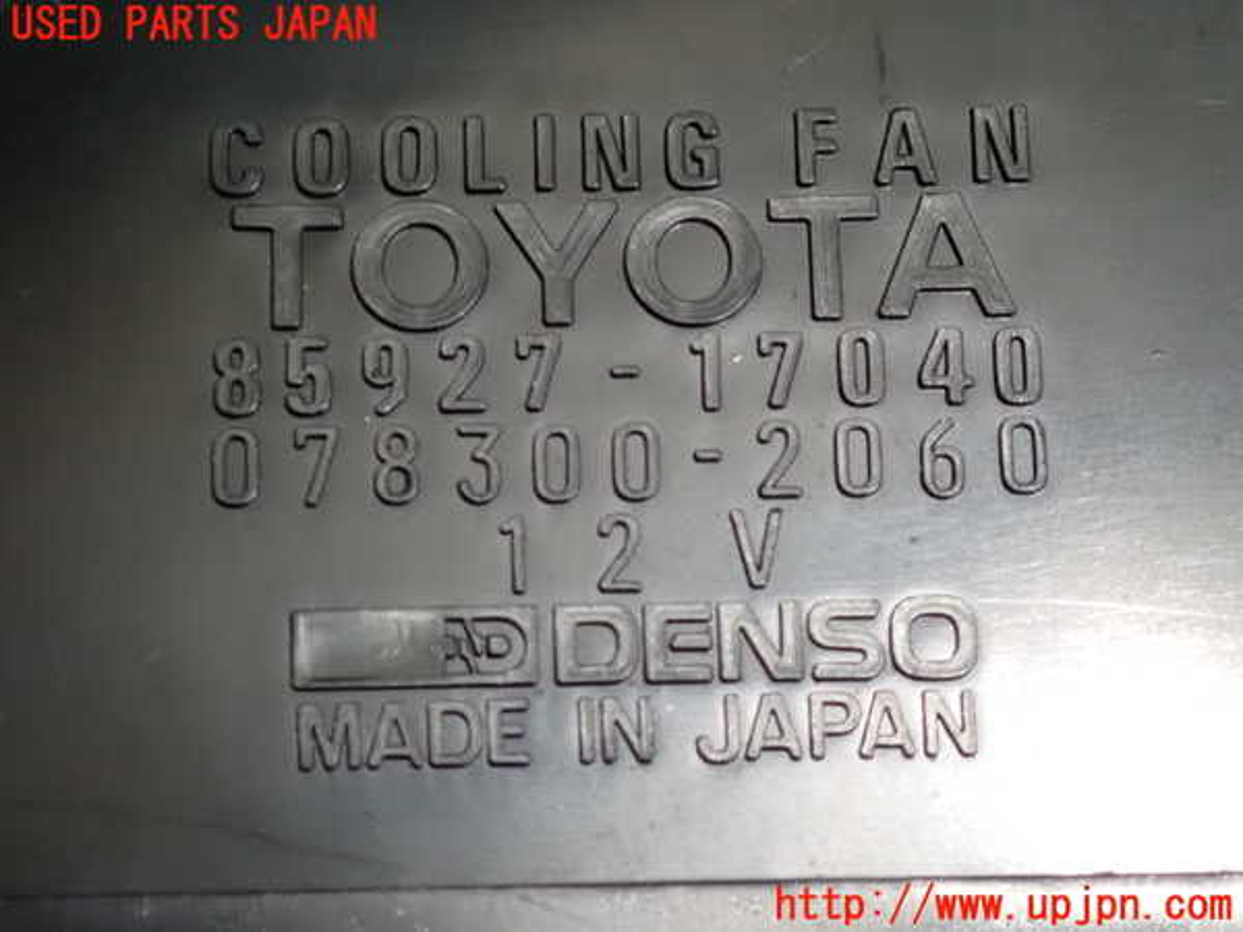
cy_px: 466
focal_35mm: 100
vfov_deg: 14.8
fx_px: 3591
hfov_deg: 19.6
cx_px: 622
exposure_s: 1/20
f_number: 4.9
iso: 1600
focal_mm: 18
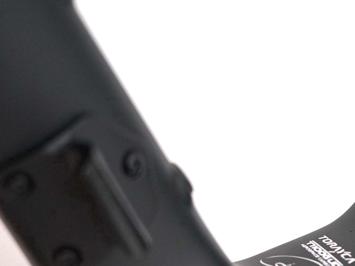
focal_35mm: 92
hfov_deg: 20.7
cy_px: 240
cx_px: 349
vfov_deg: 15.9
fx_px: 943
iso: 1000
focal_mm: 47
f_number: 4.5
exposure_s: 1/60
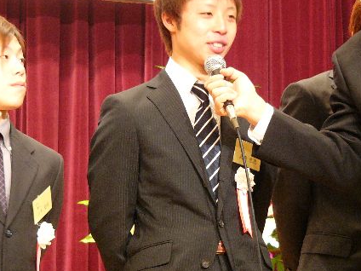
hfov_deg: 11.5
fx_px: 1794
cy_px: 132
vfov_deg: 8.6
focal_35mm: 172
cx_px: 221
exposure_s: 1/13
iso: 200
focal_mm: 19
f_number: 2.8
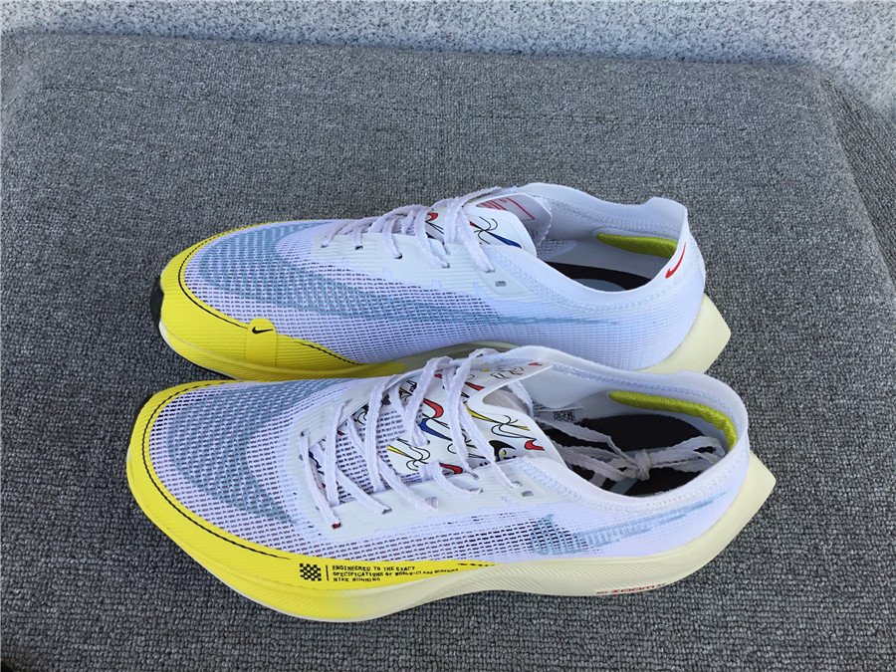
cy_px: 336
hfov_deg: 58.4
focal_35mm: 31
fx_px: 802
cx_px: 448
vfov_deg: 45.4
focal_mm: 3.3
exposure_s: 1/260
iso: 25
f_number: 2.4
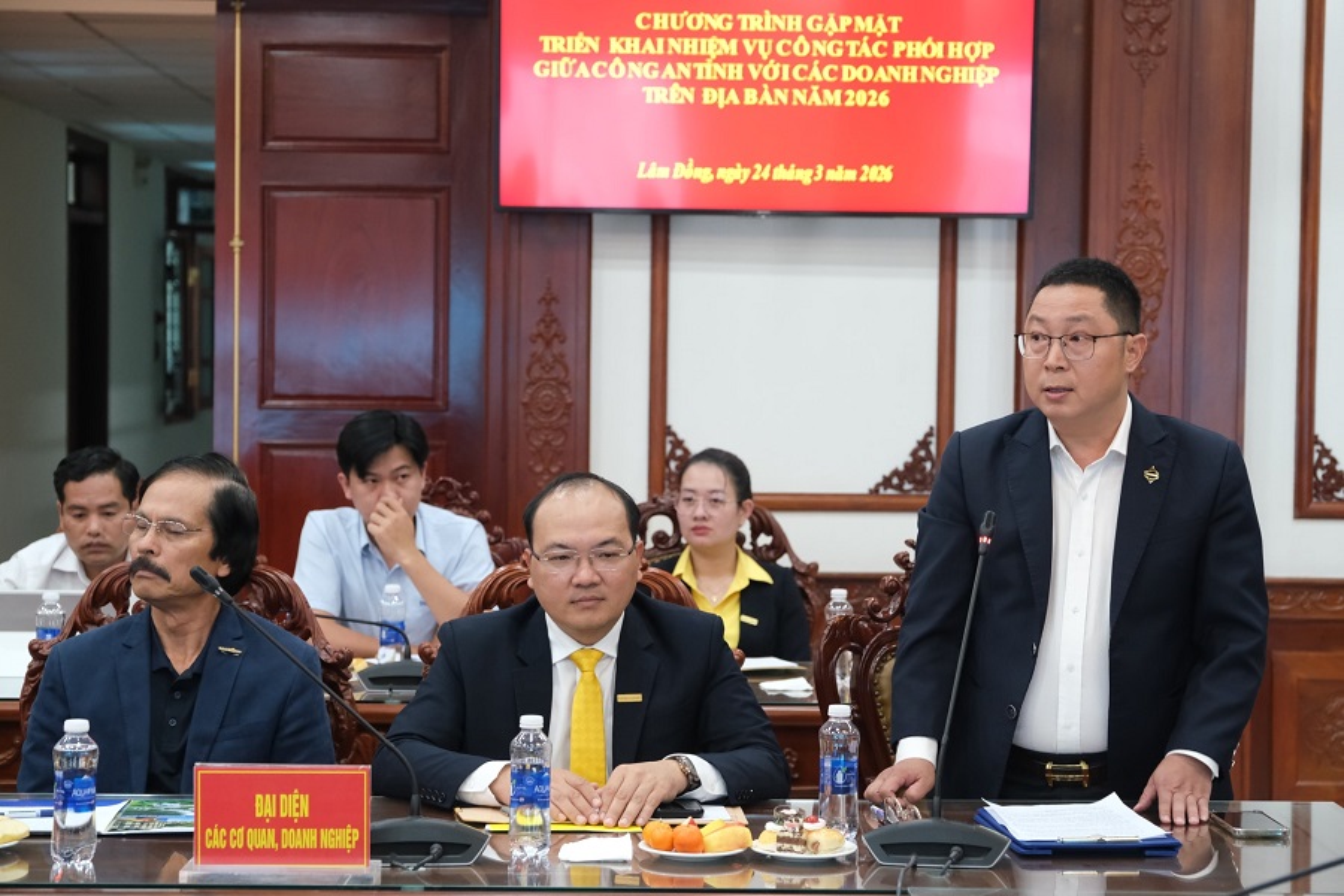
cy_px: 448
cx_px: 672
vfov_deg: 18.7
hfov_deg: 27.7
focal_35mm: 73
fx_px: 2725
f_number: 4
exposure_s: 1/125
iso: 3200
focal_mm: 48.5
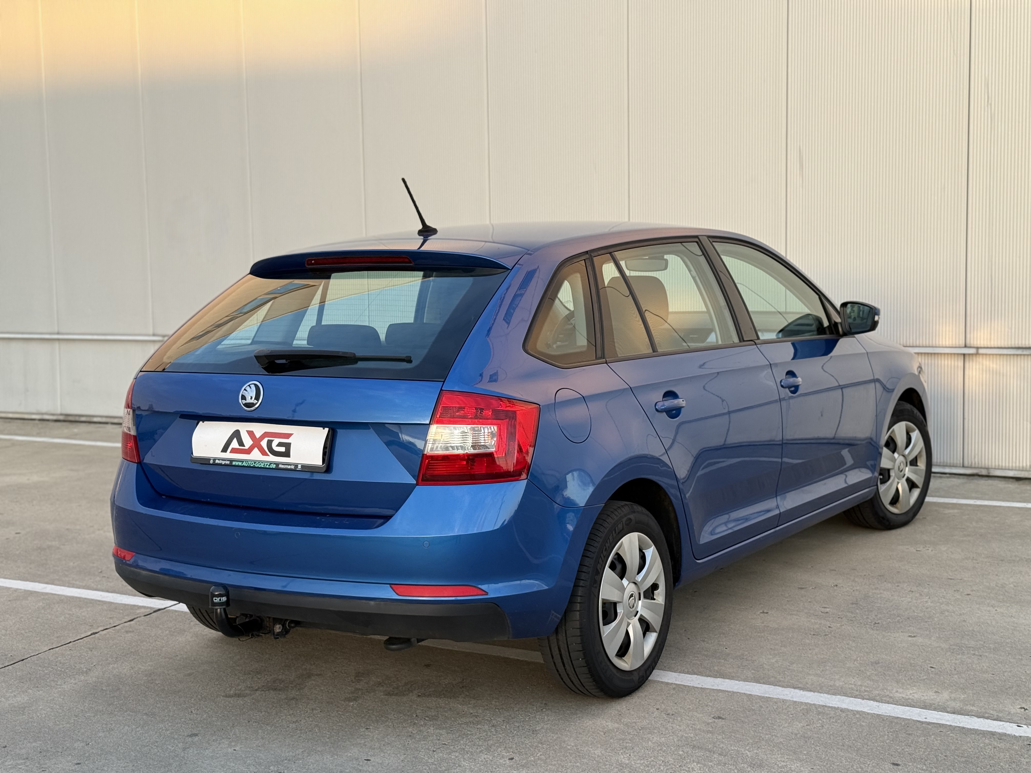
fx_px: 1430
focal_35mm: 48
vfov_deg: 30.3
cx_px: 516
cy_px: 386
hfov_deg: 39.7
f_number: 1.78
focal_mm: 6.76
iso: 50
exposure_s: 1/228
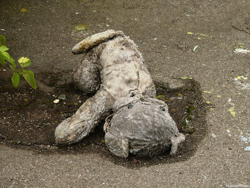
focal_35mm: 131
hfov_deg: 15.1
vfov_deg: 11.3
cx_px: 125
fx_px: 946
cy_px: 94
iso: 50
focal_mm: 21.8
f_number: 2.8
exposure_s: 1/100
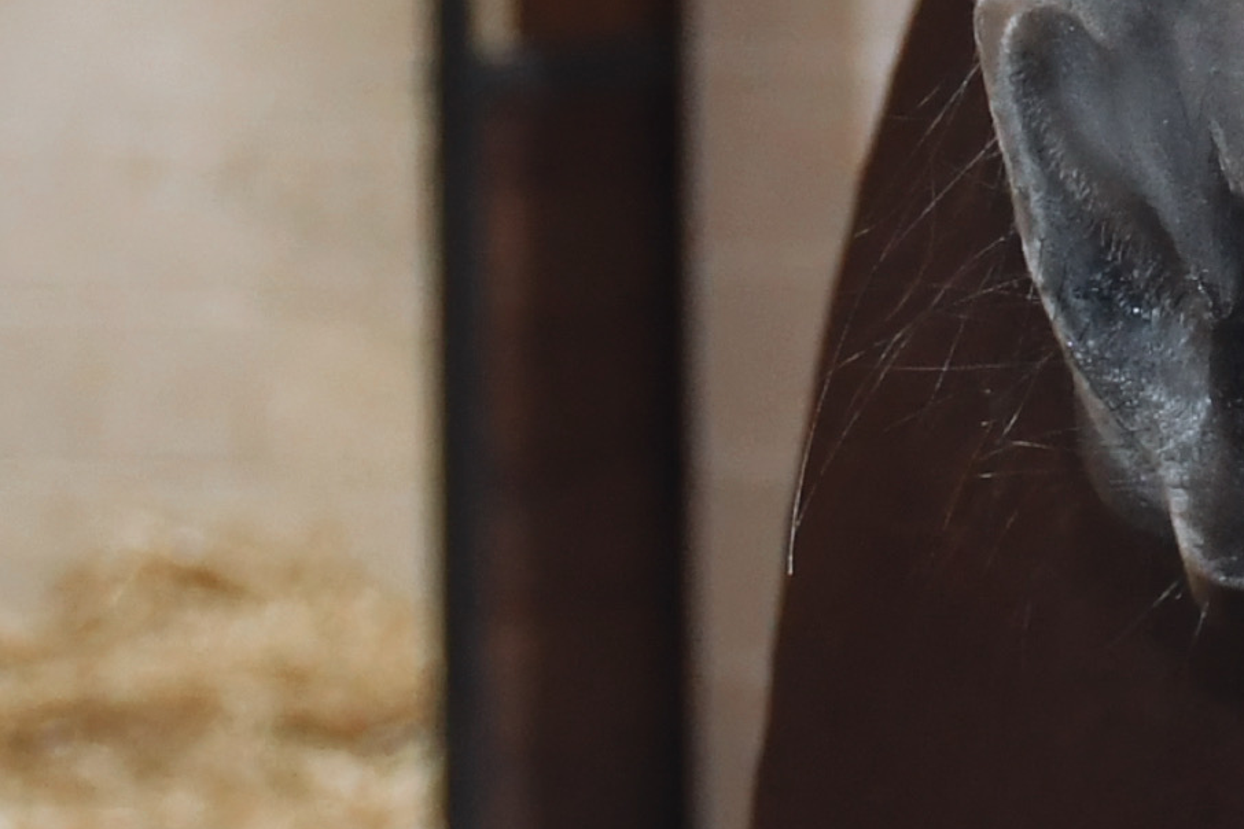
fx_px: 13372
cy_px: -605
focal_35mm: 387
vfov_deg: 3.5
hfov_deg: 5.3
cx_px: 1659
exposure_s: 1/60
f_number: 4.5
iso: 1250
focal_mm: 42
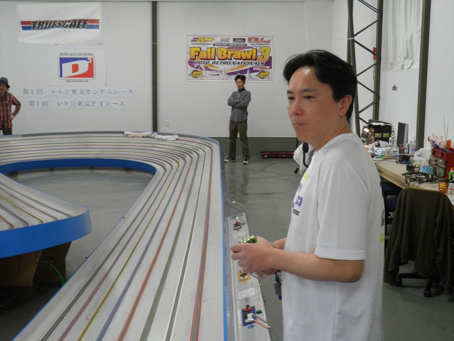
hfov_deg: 38.9
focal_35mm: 49
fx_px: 643
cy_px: 170
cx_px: 227
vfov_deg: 29.7
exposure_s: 1/15
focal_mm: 8.7
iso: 200
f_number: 4.2
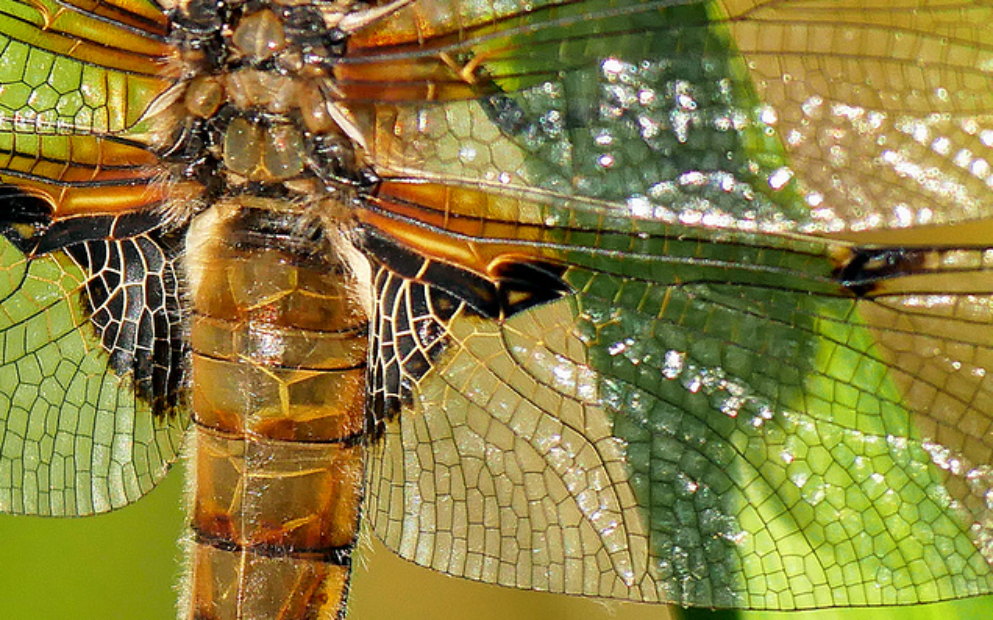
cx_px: 354
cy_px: 269
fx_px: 54160
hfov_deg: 1.1
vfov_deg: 0.7
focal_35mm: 2002
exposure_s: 1/640
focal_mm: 300
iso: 200
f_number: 6.3
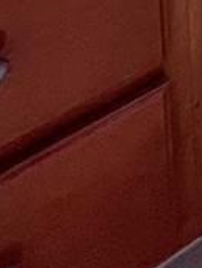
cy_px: -552
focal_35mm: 91
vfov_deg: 11.3
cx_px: 639
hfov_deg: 10.4
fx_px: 705
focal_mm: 1.57
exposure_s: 1/60
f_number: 1.8
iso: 160
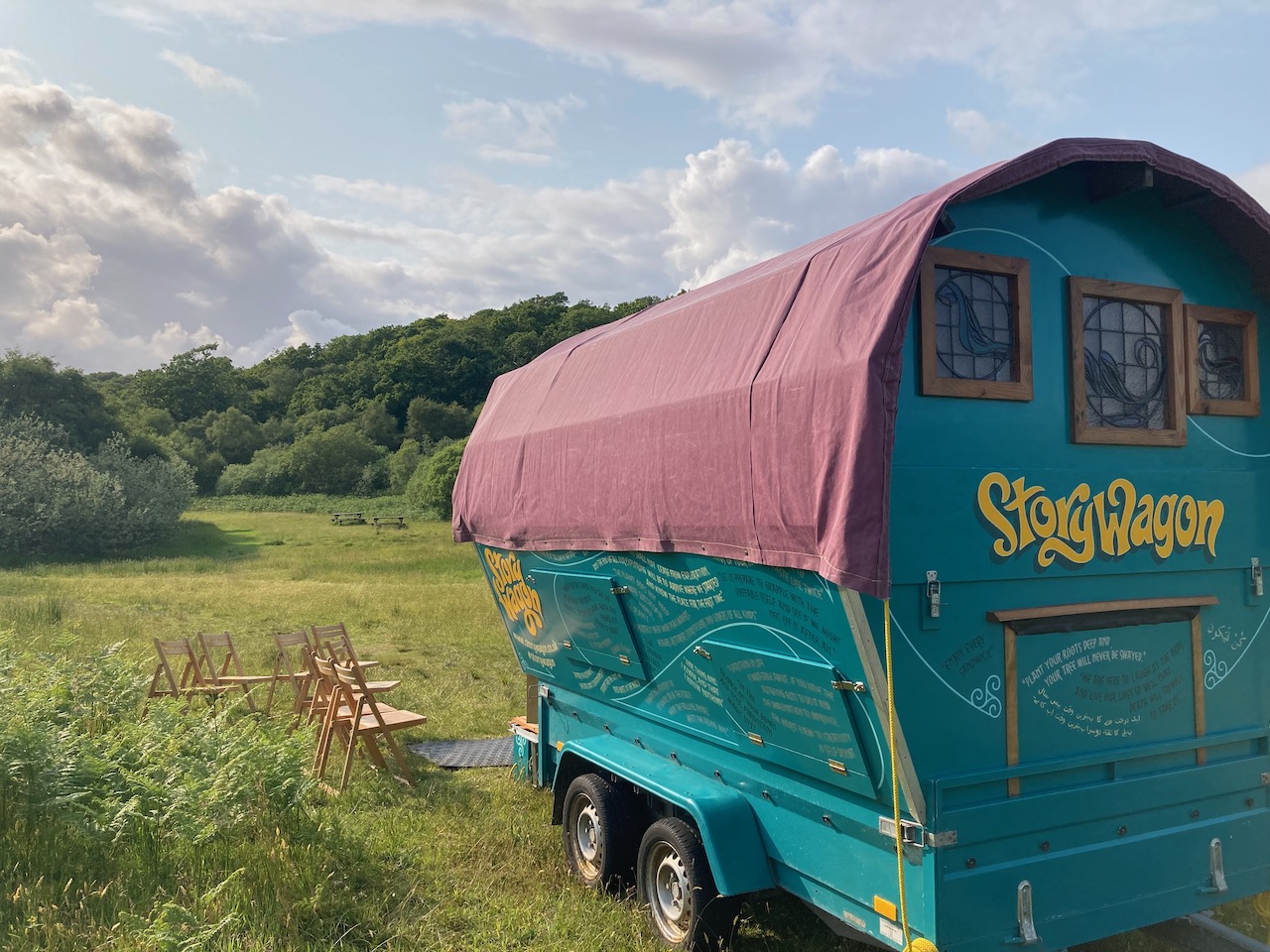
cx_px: 635
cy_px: 476
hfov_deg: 63.4
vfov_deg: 49.7
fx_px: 1027
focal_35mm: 28
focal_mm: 3.99
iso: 20
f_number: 1.8
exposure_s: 1/2525
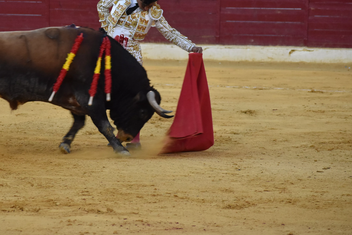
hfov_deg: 6.7
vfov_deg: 4.5
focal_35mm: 306
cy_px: 63
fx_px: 2989
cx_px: 104
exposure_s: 1/200
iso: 1600
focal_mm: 135
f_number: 4.8
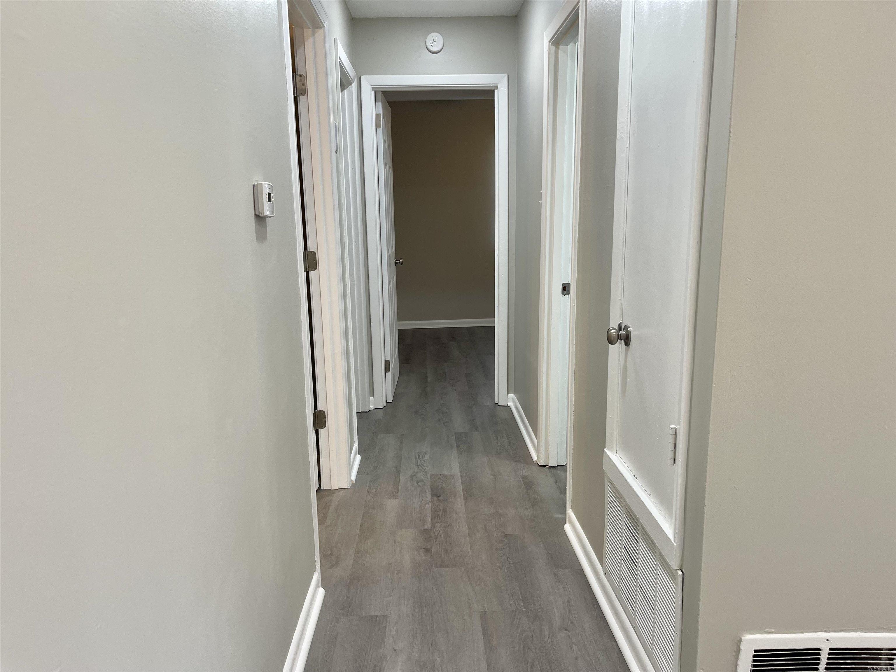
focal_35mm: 25
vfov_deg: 54.9
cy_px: 336
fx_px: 647
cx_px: 448
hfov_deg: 69.4
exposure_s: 1/60
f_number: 1.6
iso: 64
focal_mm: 5.1
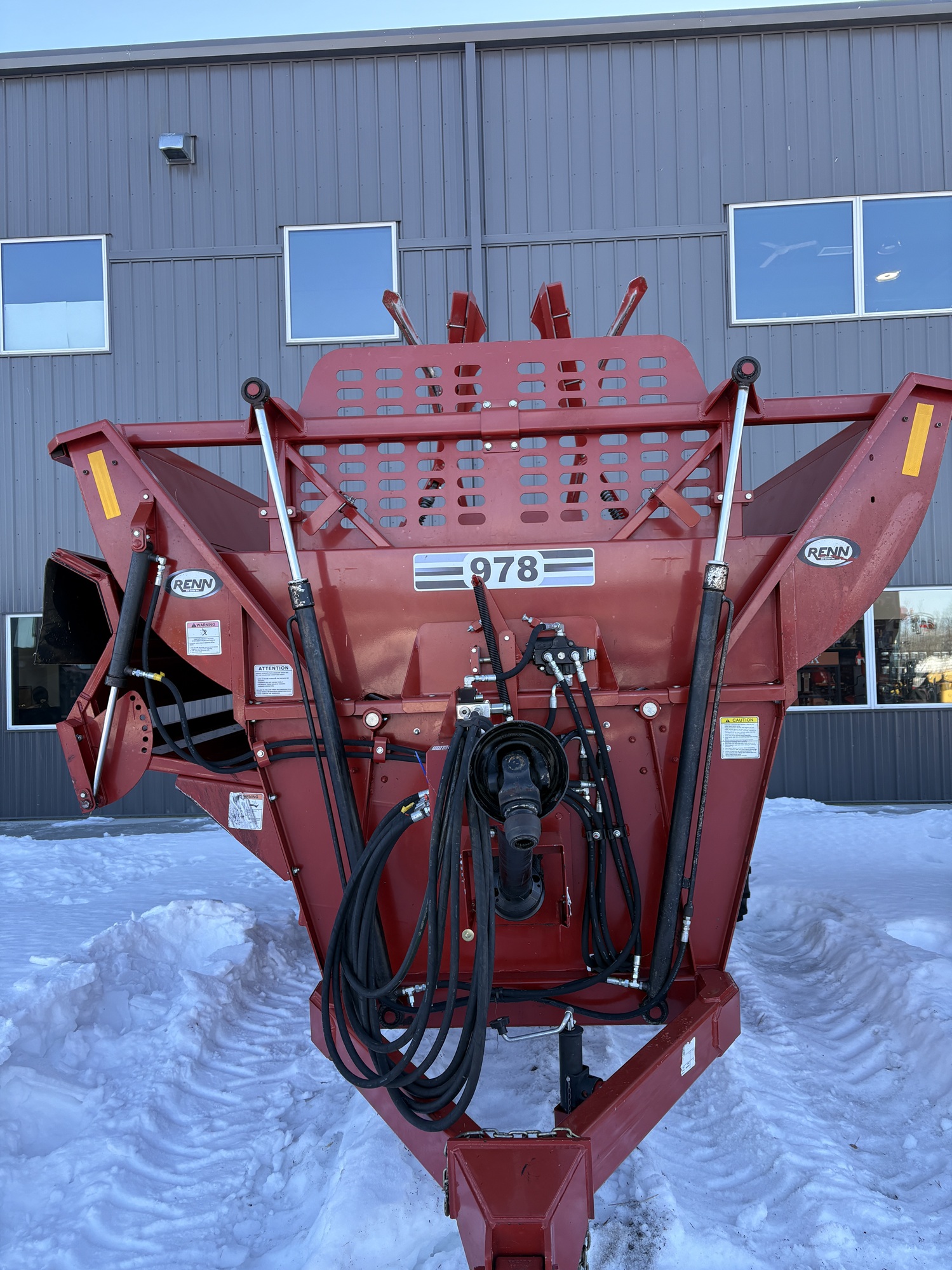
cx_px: 476
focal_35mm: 26
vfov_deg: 67.3
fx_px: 953
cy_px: 635
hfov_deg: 53.1
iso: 50
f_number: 1.6
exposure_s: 1/503
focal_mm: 5.96
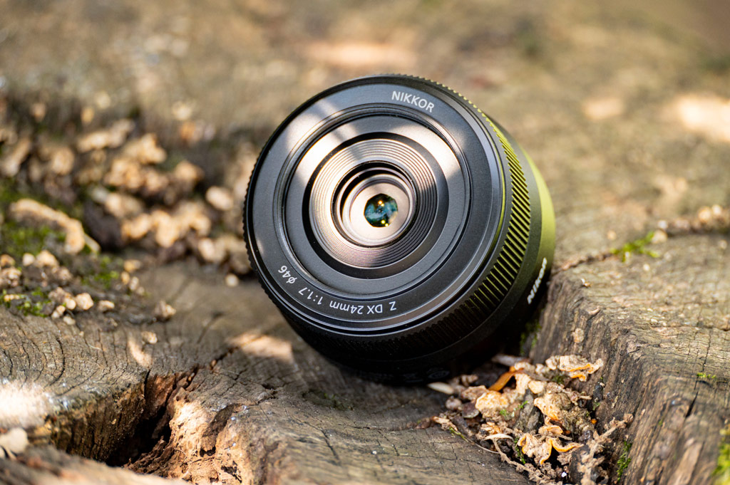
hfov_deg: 6.9
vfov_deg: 4.6
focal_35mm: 300
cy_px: 242
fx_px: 6078
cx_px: 365
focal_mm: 300
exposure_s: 1/125
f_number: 6.3
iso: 1250
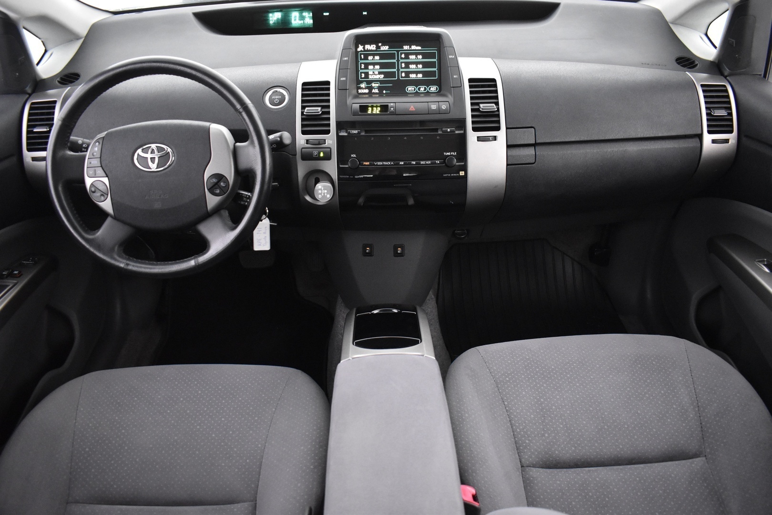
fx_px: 579
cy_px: 258
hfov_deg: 67.4
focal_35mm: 27
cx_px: 386
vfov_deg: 47.9
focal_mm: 18
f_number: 3.5
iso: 3200
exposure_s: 1/25
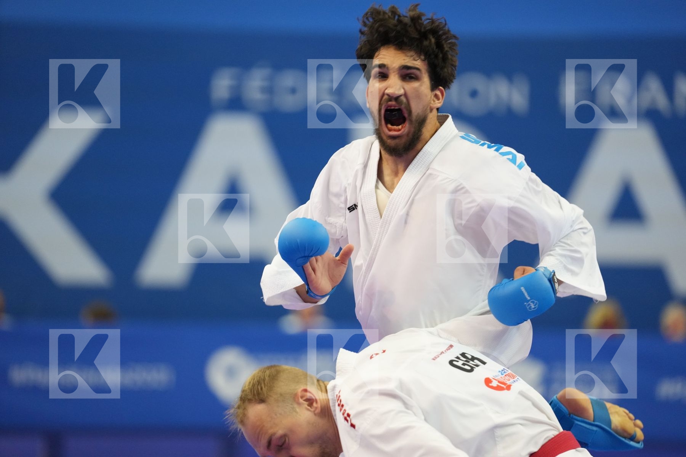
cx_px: 343
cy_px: 228
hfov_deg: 10.3
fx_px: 3811
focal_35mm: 200
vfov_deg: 6.9
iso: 3200
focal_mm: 200
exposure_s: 1/1000
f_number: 2.8
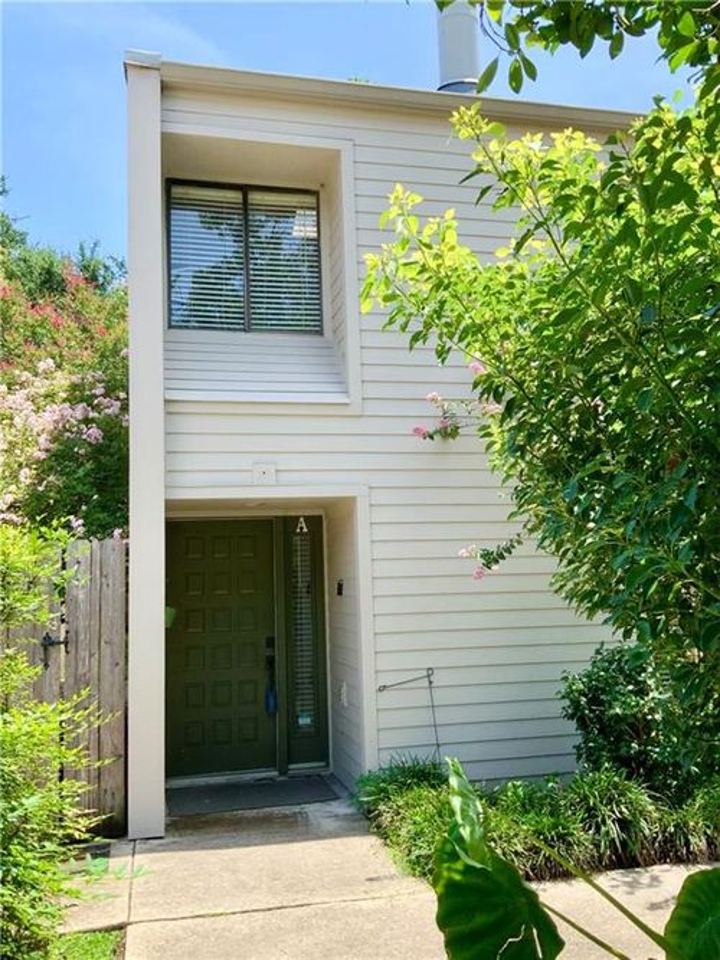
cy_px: 480
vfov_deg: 61.7
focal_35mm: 29
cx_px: 360
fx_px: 805
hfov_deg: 48.2
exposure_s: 1/816
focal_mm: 3
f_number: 1.8
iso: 16
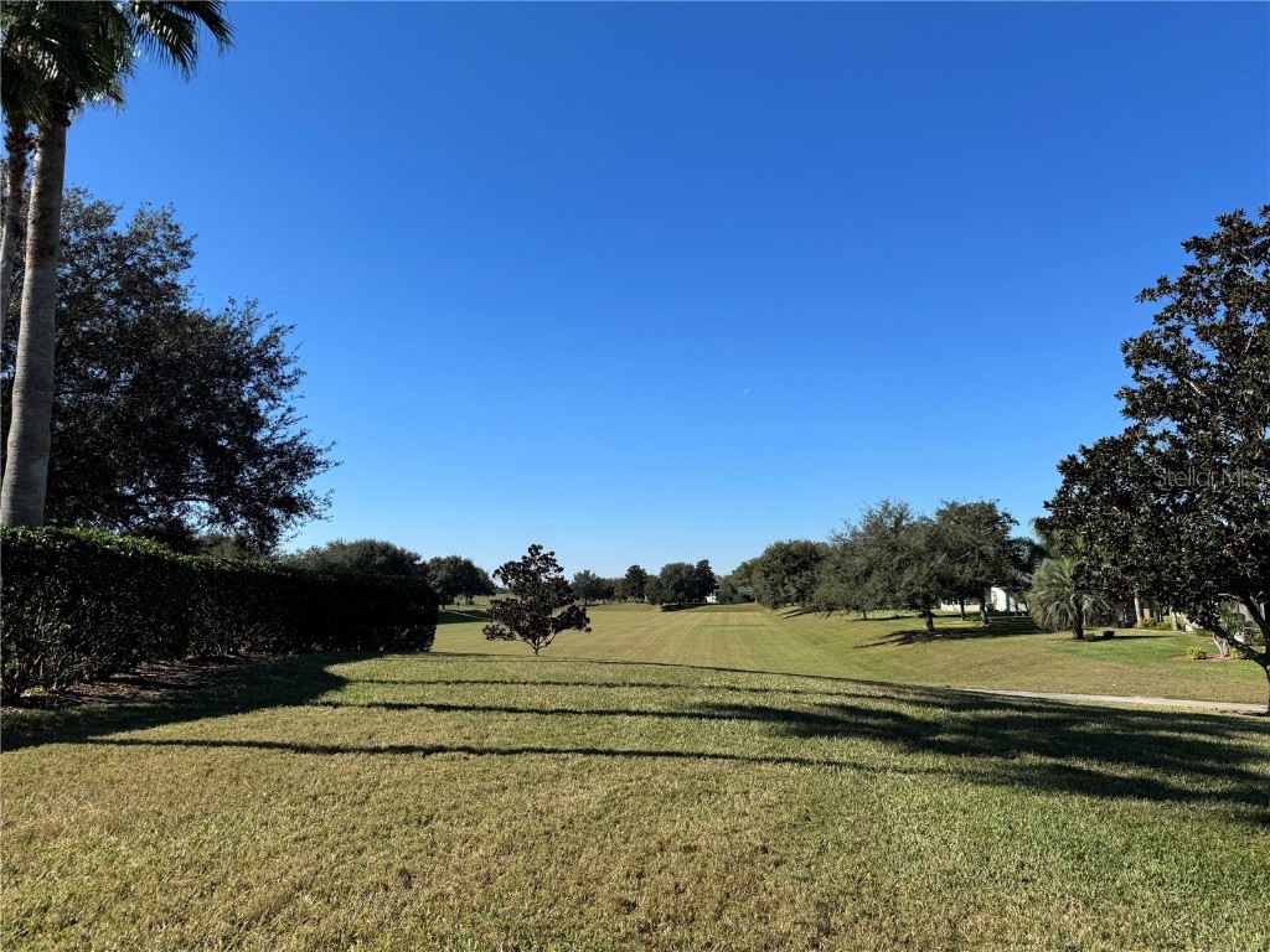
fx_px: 881
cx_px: 635
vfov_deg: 56.8
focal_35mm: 24
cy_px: 476
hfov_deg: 71.6
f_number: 1.78
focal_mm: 6.76
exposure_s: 1/4950
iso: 80
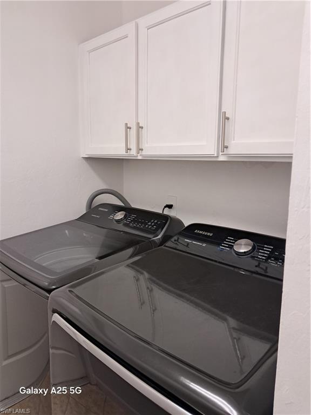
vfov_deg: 65.3
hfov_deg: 51.4
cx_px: 156
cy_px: 208
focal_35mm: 27
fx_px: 323
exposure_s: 1/50
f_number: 1.8
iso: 125
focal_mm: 4
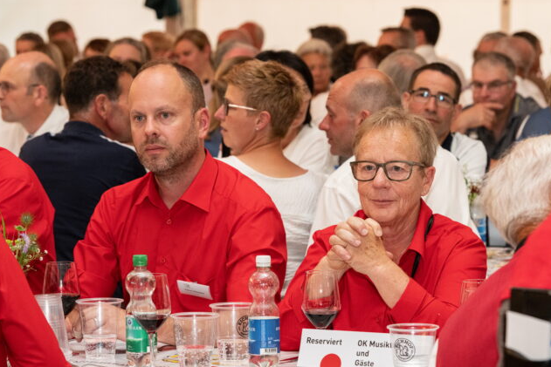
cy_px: 186
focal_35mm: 139
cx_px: 272
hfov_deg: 14.8
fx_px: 2128
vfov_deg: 9.9
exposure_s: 1/125
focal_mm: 135
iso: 4000
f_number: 8
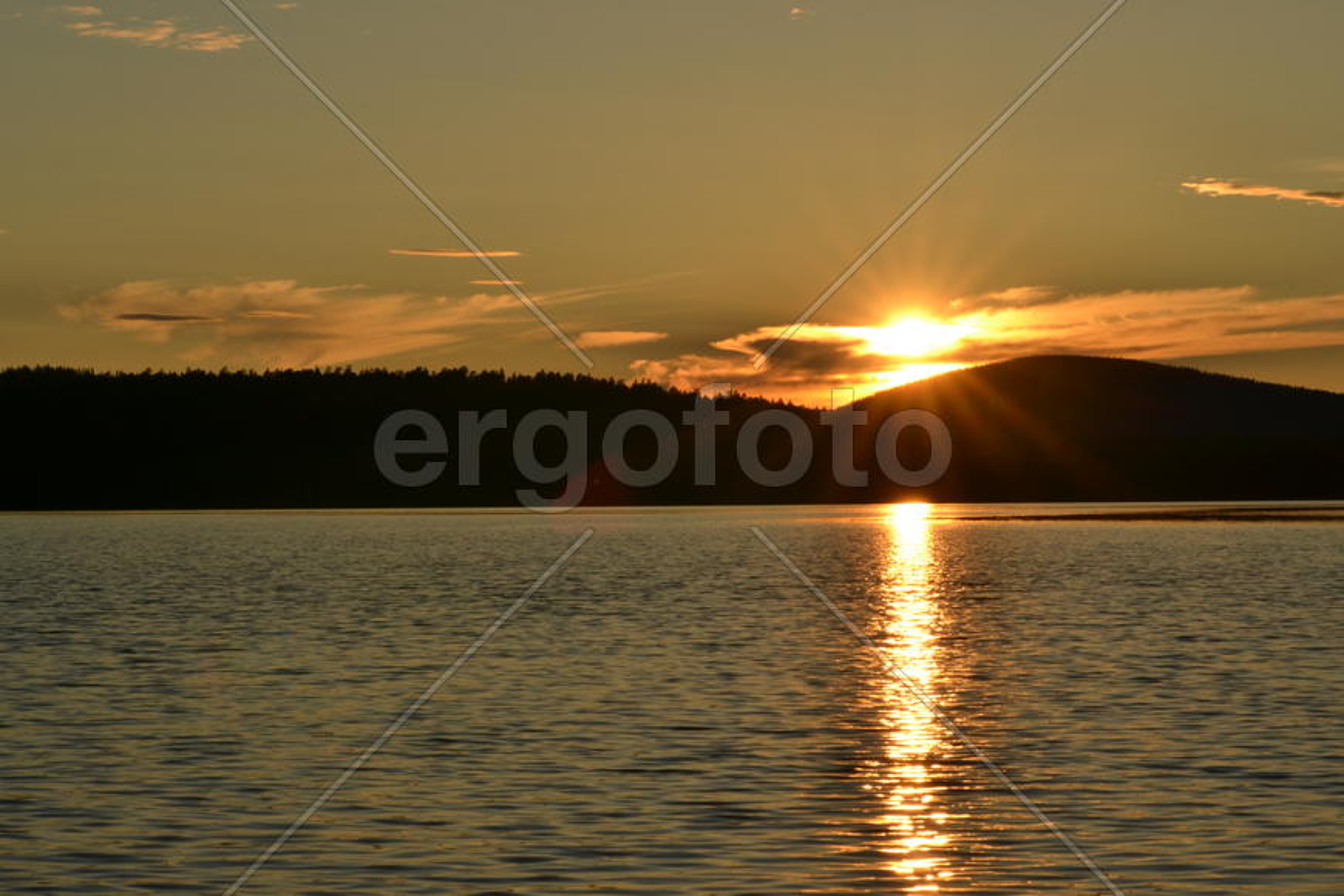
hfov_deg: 19.5
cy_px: 448
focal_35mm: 105
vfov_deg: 13.0
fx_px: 3920
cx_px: 672
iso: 400
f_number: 22
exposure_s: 1/320
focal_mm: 70
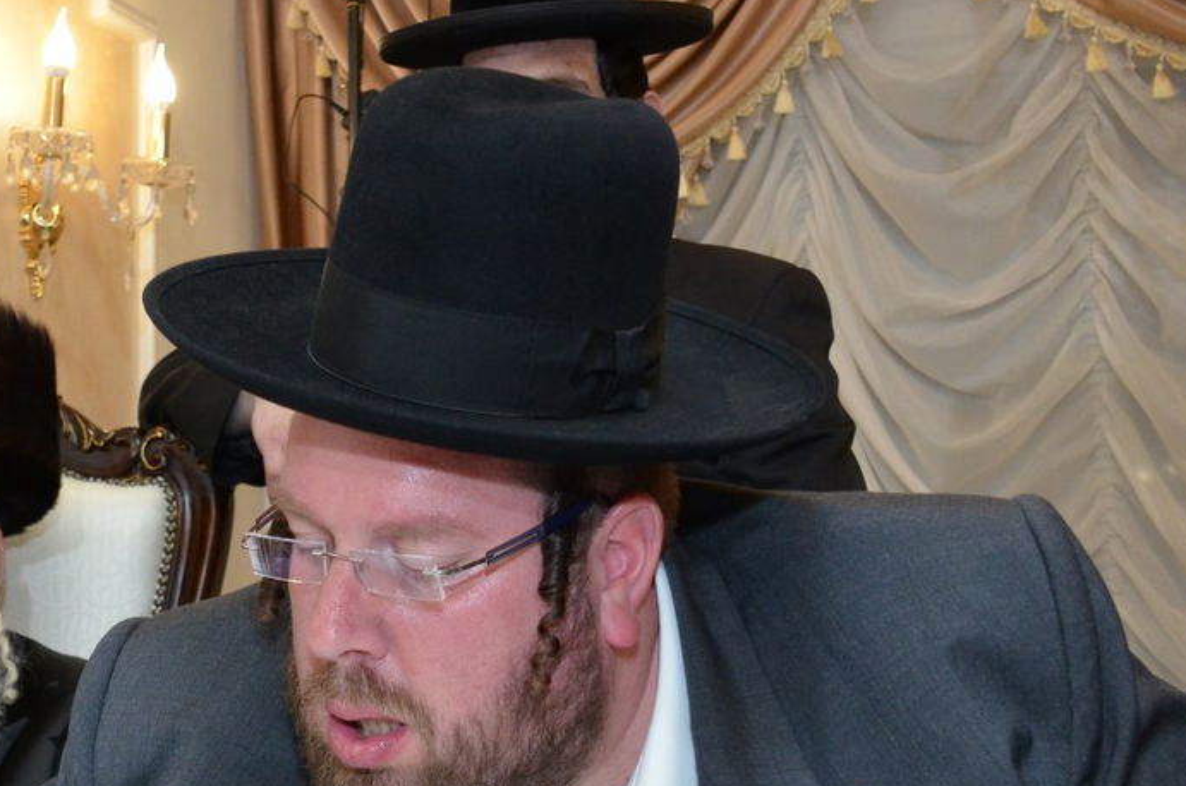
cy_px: 655
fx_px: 2598
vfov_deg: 17.0
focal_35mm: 79
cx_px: 189
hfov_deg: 25.2
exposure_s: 1/125
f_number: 7.1
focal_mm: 26
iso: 1600
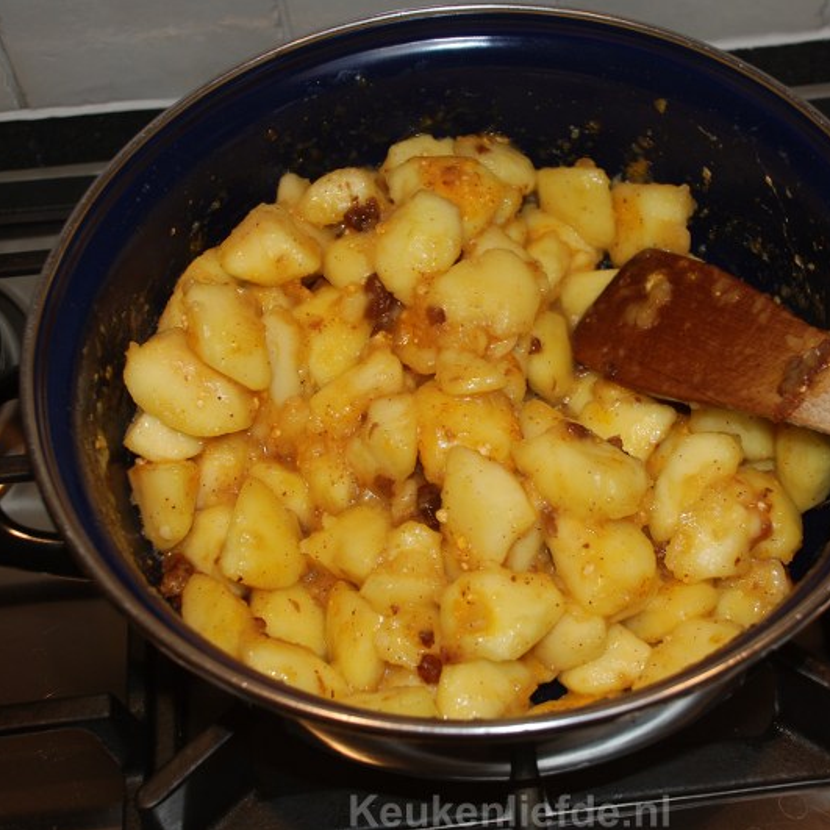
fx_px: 1618
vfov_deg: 28.8
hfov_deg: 28.7
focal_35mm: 60
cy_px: 417
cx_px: 510
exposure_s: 1/60
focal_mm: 31
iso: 160
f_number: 4.2
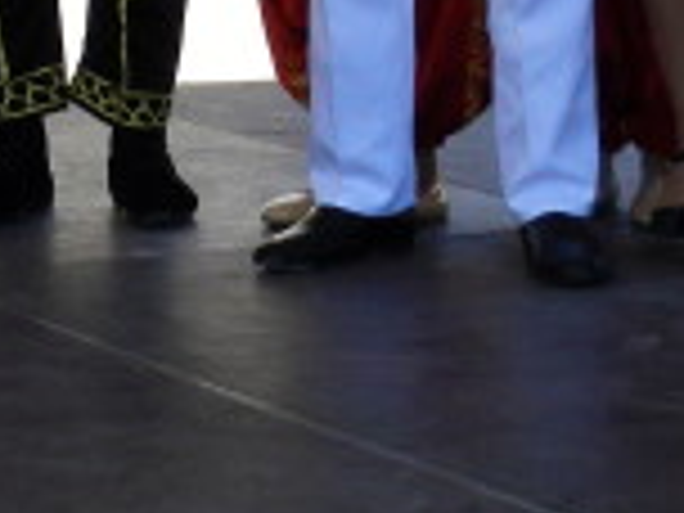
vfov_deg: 6.9
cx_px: -360
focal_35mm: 206
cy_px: -590
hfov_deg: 9.3
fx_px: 4070
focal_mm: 8.1
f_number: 4.2
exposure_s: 1/320
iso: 160
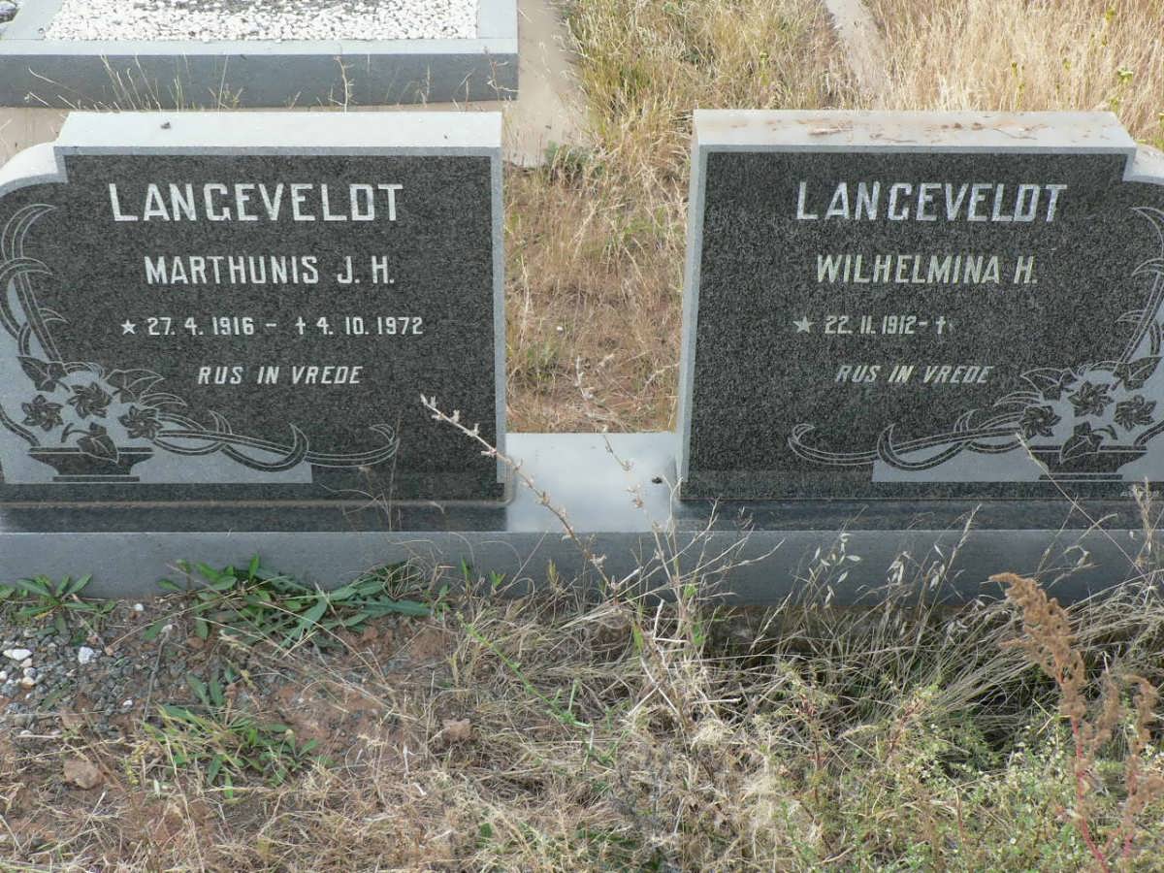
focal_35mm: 51
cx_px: 582
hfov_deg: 37.5
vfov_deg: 28.6
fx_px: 1715
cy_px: 436
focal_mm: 8.4
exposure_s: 1/100
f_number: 4
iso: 100
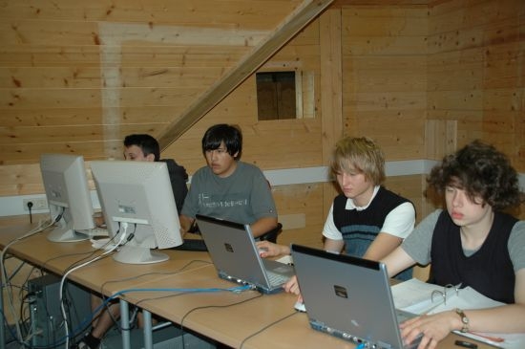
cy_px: 174
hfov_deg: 53.2
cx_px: 262
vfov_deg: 36.8
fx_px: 524
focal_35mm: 36
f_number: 4
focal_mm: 24
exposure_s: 1/60
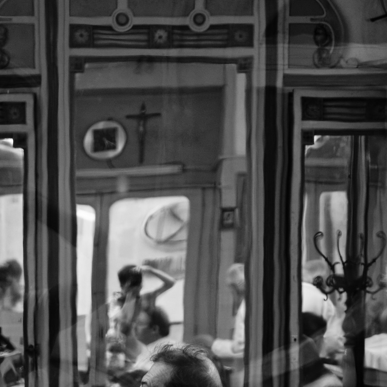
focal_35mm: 124
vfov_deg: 13.7
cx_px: 177
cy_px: 440
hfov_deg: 14.1
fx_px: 1568
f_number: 4.2
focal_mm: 60
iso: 400
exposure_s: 1/100
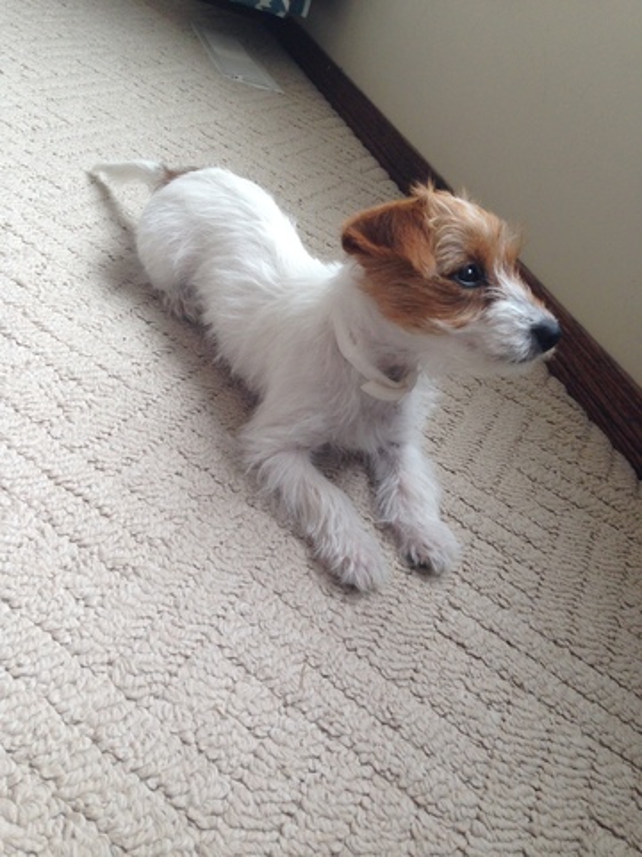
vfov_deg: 55.4
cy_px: 428
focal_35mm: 33
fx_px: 816
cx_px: 321
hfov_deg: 42.9
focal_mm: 4.12
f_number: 2.4
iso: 80
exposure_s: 1/120
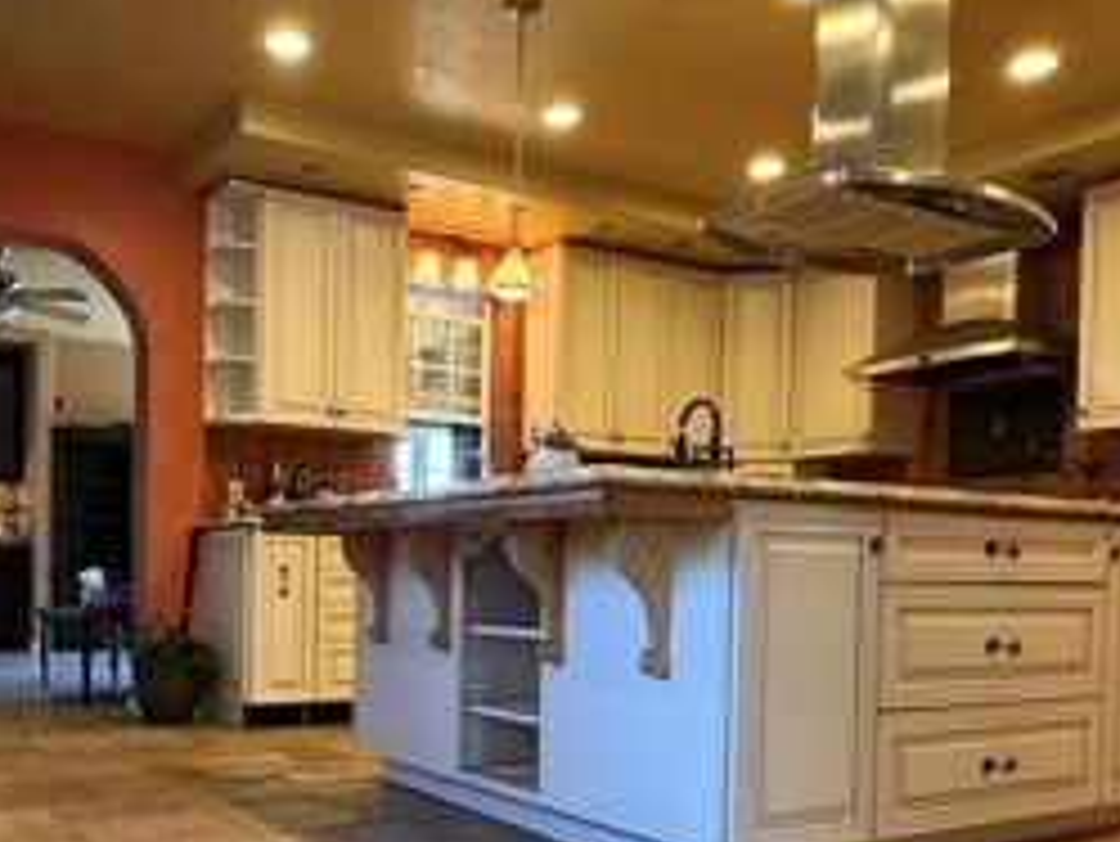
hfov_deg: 50.7
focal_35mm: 36
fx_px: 1165
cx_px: 409
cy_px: 608
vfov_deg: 38.9
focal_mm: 2.22
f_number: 2.2
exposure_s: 1/60
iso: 400
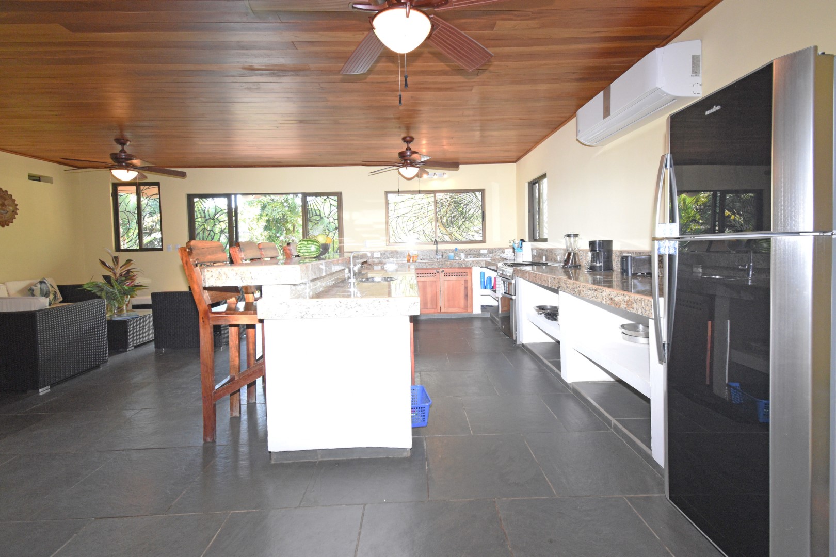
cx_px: 418
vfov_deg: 77.3
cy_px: 278
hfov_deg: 100.4
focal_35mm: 15
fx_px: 348
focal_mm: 10
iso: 2000
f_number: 8
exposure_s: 1/60
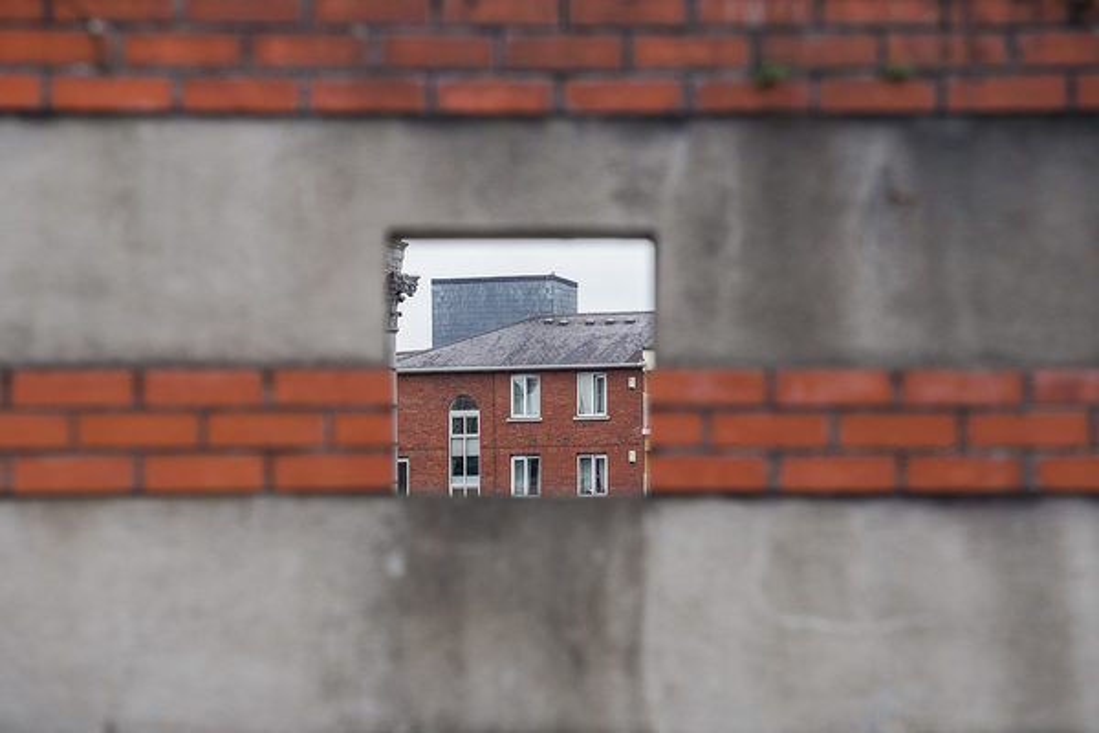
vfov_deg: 7.2
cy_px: 366
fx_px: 5800
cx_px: 550
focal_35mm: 190
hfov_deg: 10.8
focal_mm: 190
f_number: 6.3
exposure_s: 1/200
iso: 2500
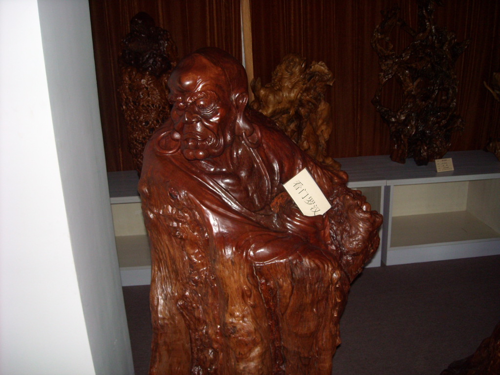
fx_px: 506
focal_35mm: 35
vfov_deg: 40.7
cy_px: 188
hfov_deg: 52.6
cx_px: 250
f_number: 2.8
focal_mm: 5.7
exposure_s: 1/60
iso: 200
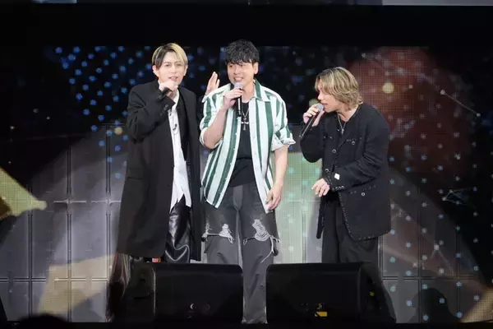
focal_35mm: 297
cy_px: 164
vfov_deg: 4.6
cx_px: 246
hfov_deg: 6.9
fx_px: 4067
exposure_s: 1/320
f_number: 6.3
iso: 1250
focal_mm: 198
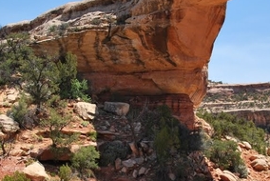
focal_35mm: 57
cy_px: 134
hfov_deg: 35.0
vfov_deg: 23.6
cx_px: 125
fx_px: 428
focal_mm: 18
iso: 100
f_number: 8
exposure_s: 1/250
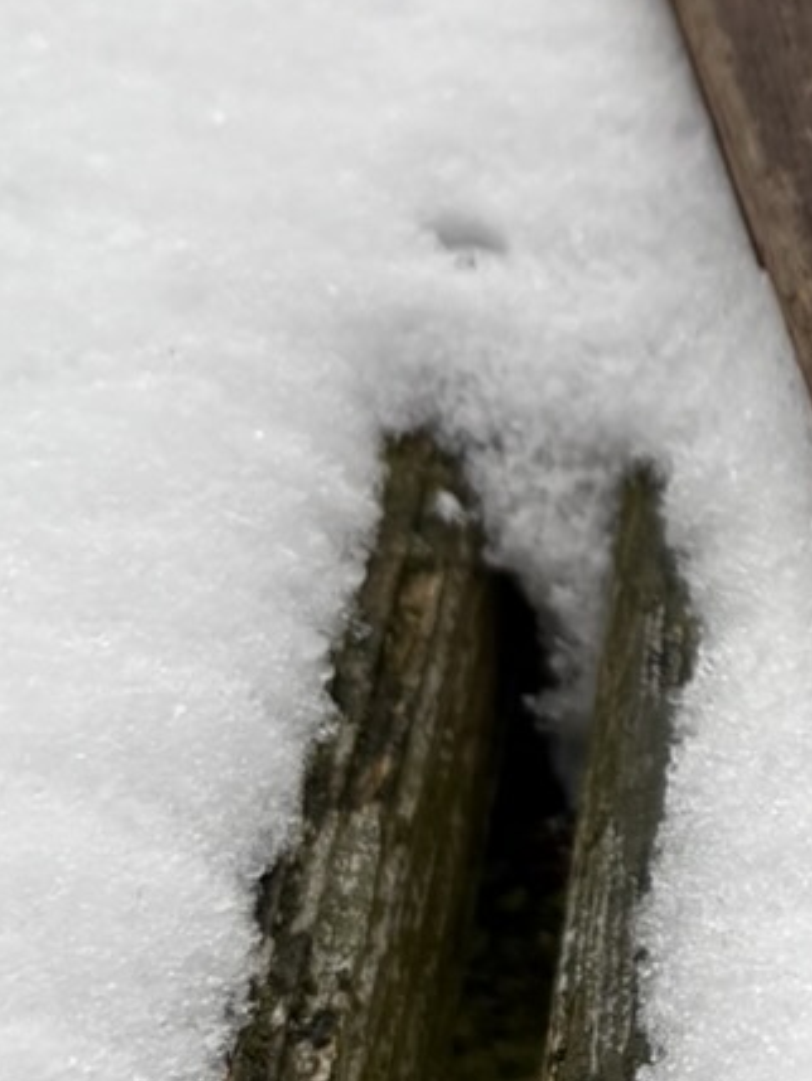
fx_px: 3876
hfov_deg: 11.3
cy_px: 209
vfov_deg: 15.8
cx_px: 1362
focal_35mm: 124
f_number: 1.6
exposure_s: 1/419
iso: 50
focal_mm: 5.96
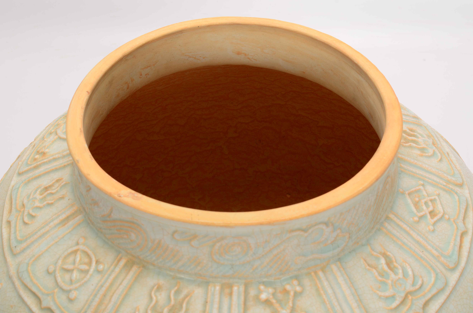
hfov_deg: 29.9
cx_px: 236
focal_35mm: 68
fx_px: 885
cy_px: 156
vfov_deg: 20.1
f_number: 18
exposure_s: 1/160
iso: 100
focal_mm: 45
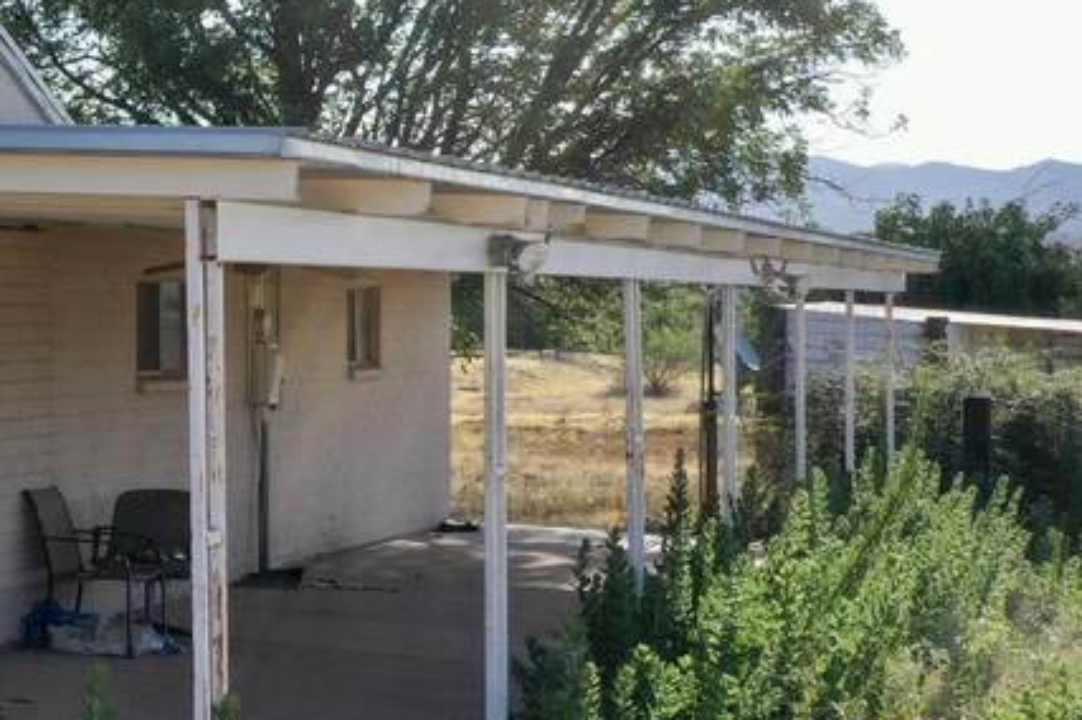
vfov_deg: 16.2
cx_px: -489
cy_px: 336
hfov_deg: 20.9
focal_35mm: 84
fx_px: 2523
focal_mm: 10.26
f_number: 5.6
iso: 100
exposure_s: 1/500
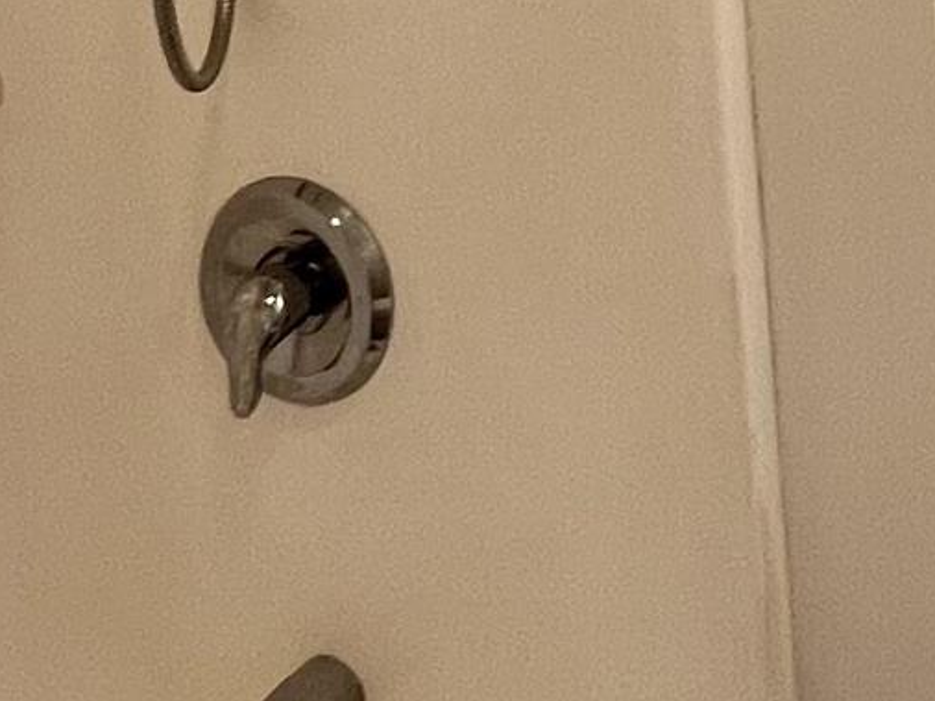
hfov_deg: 23.3
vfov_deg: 16.4
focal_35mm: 79
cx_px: 1014
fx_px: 2133
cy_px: -451
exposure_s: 1/60
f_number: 1.8
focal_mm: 1.57
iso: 160
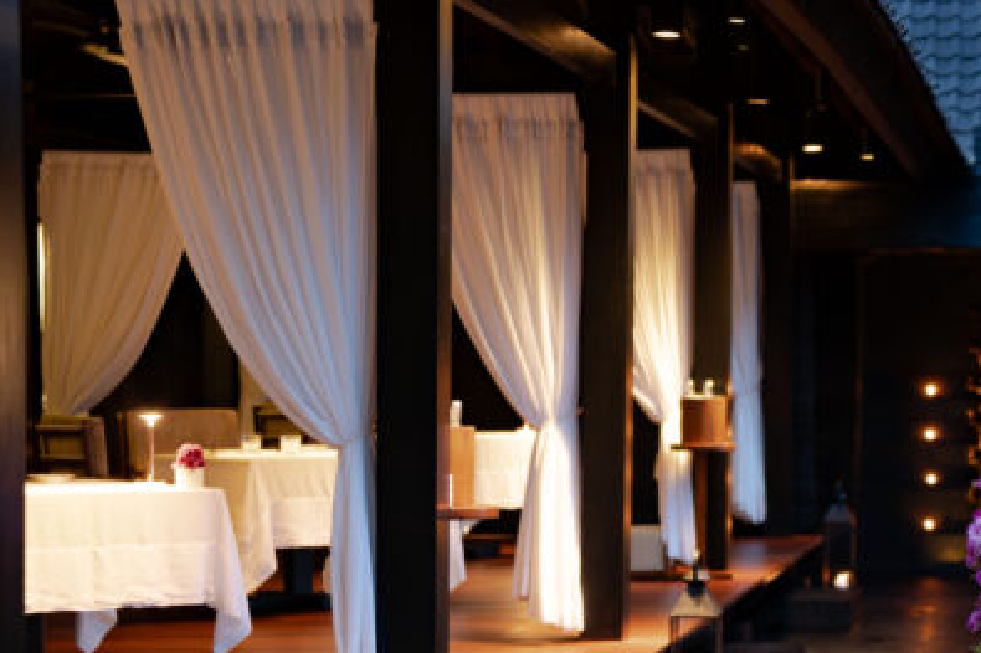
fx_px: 3105
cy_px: 425
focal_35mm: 114
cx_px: 1093
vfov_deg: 12.0
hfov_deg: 17.3
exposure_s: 1/50
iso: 1000
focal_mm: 50
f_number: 1.4
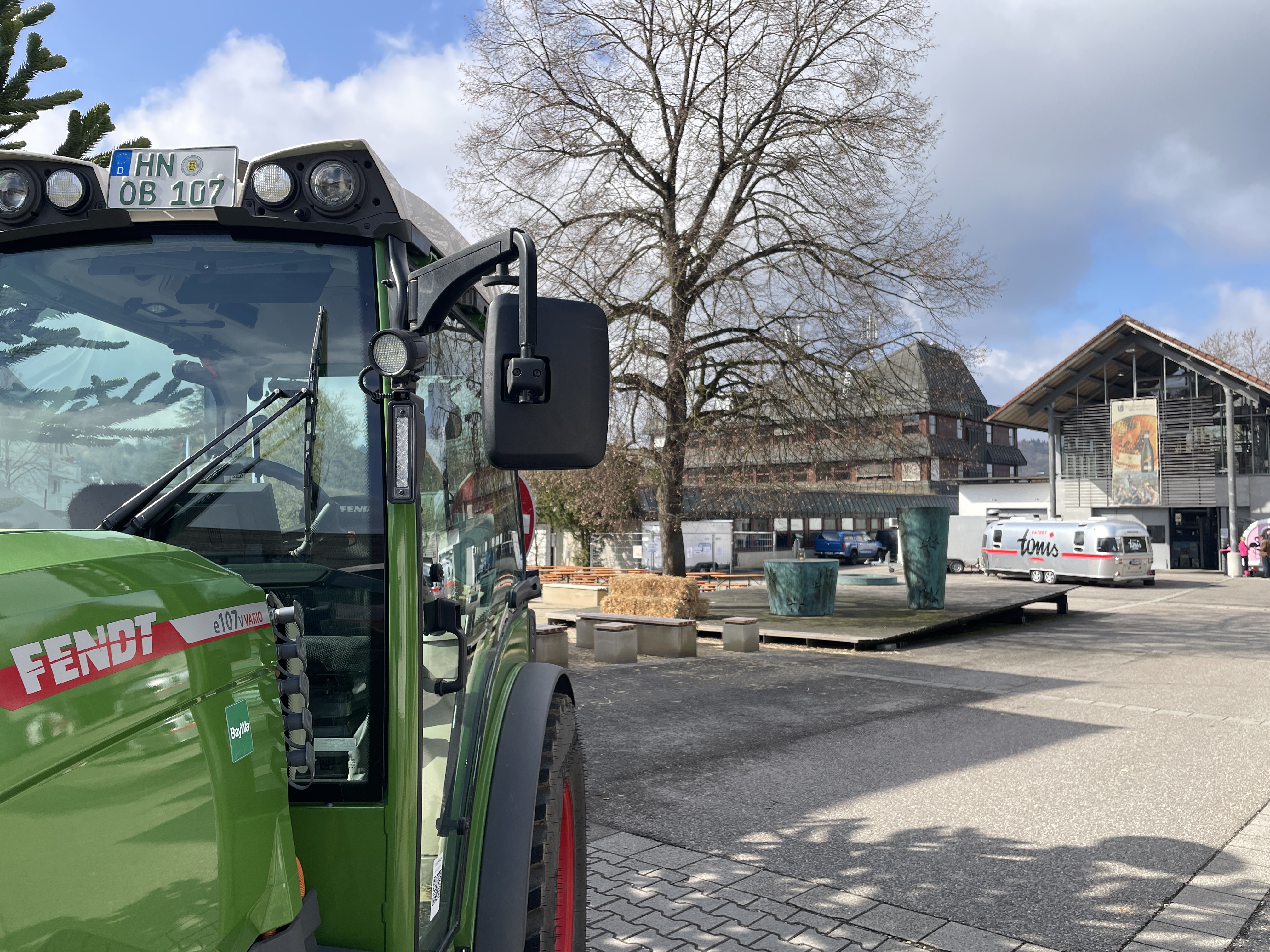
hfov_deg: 67.3
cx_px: 635
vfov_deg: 53.1
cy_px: 476
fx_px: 954
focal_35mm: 26
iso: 50
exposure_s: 1/1276
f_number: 1.6
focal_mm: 4.2
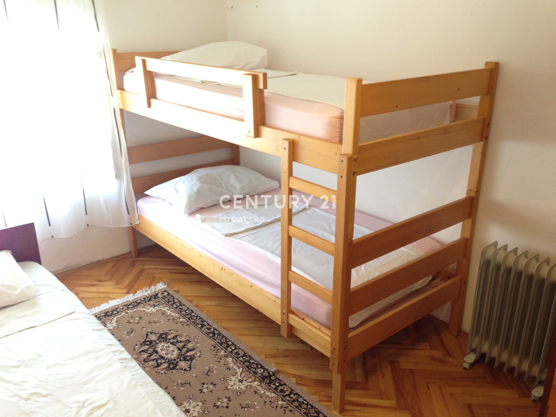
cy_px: 208
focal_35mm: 33
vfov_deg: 42.9
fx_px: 530
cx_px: 278
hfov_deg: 55.4
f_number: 2.4
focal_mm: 4.12
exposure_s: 1/20
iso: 80
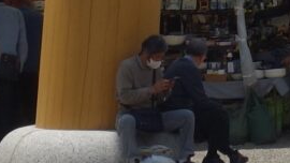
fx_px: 2077
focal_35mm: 270
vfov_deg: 4.2
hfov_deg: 7.7
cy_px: -478
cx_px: 519
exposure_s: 1/800
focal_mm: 12.48
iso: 125
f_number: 5.6
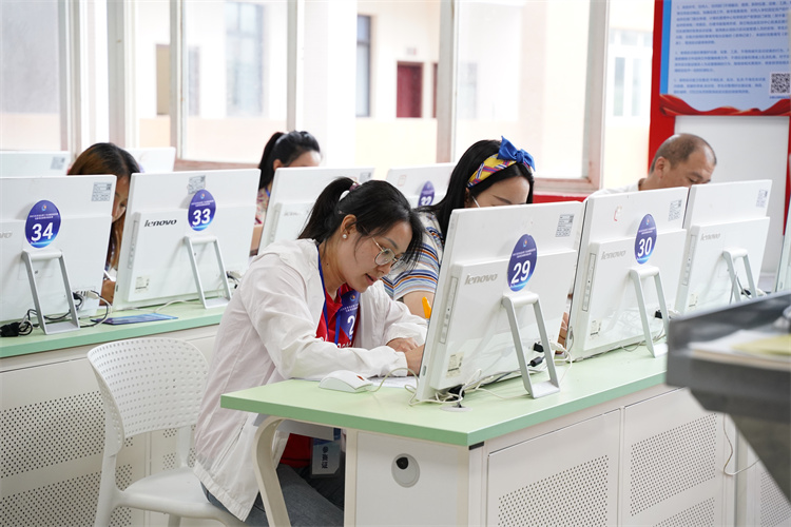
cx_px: 396
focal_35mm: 75
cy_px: 264
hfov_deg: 27.0
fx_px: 1648
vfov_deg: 18.2
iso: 2500
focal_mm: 75
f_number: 4.5
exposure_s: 1/200
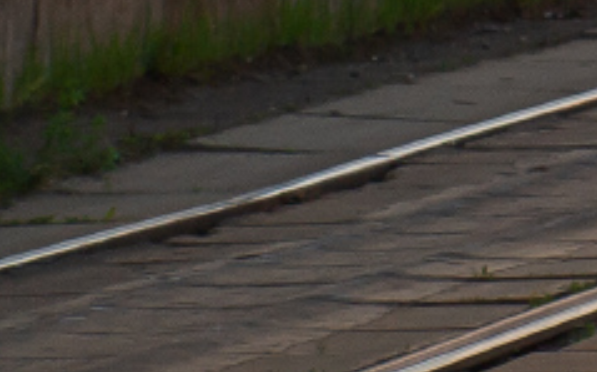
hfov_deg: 2.5
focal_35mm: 843
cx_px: 1366
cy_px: -773
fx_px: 13706
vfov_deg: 1.5
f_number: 4.6
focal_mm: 73
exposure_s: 1/160
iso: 100
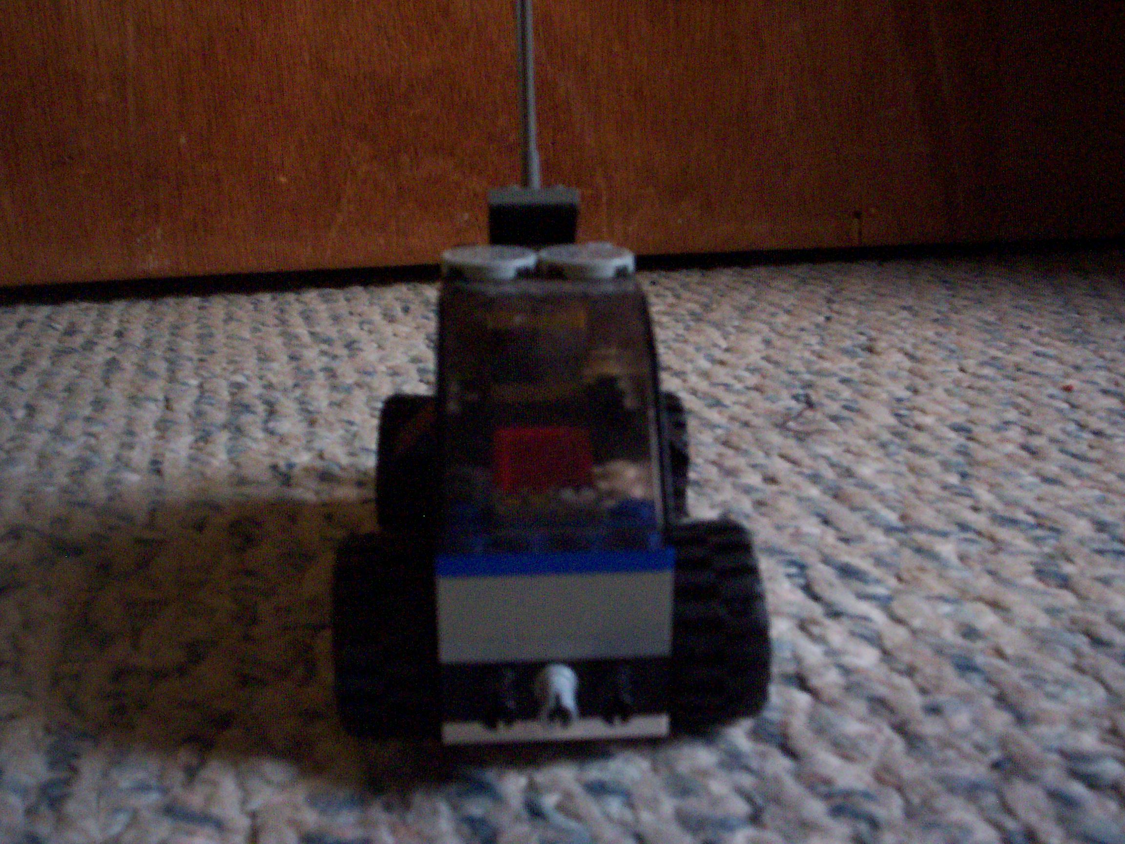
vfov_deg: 39.7
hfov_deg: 51.4
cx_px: 562
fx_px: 1170
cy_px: 422
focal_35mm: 36
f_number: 4.5
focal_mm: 5.9
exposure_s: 1/8
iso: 400
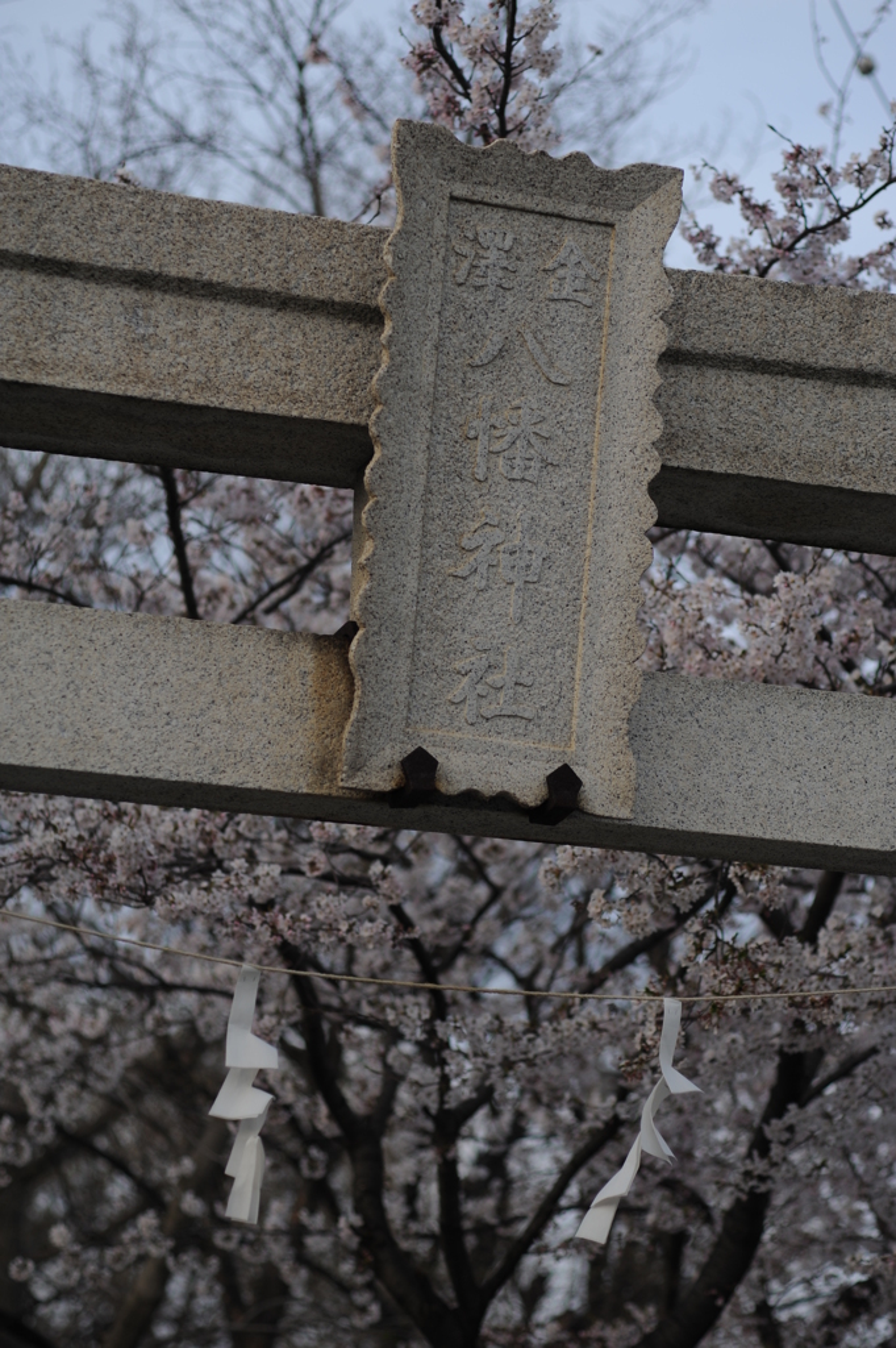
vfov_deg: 19.5
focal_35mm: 105
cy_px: 674
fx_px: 3926
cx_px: 448
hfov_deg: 13.0
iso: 200
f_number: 2.8
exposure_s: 1/2000
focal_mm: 105
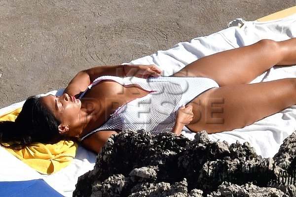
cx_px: 148
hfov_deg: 2.3
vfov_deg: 1.5
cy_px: 98
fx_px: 7399
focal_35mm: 900
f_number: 14
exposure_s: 1/800
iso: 500
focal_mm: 600
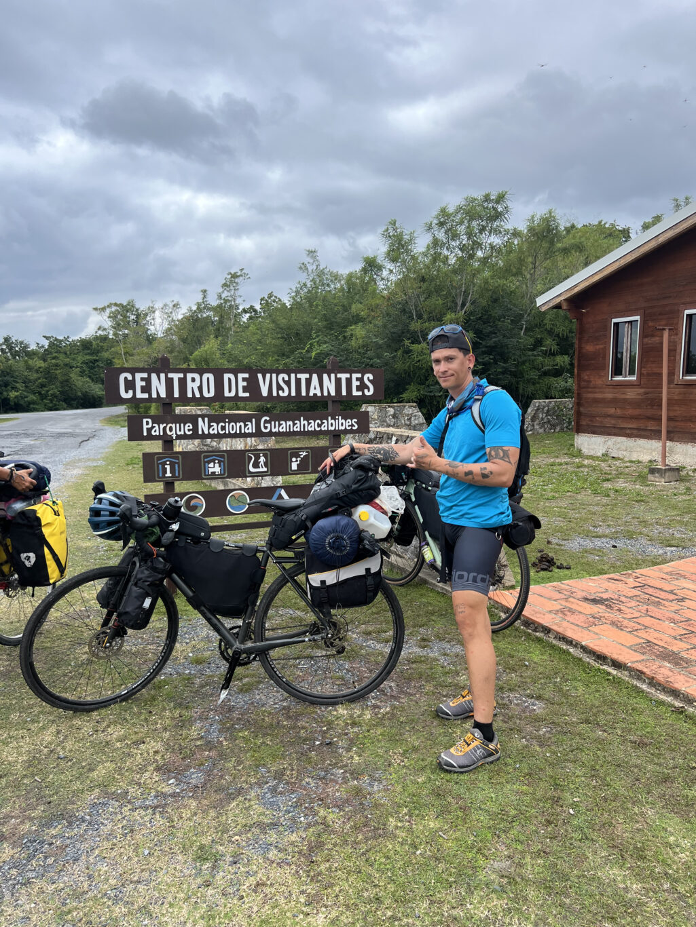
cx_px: 348
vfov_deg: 67.3
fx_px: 697
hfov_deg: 53.1
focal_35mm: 26
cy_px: 464
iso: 50
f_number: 1.5
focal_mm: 5.7
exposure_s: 1/1698
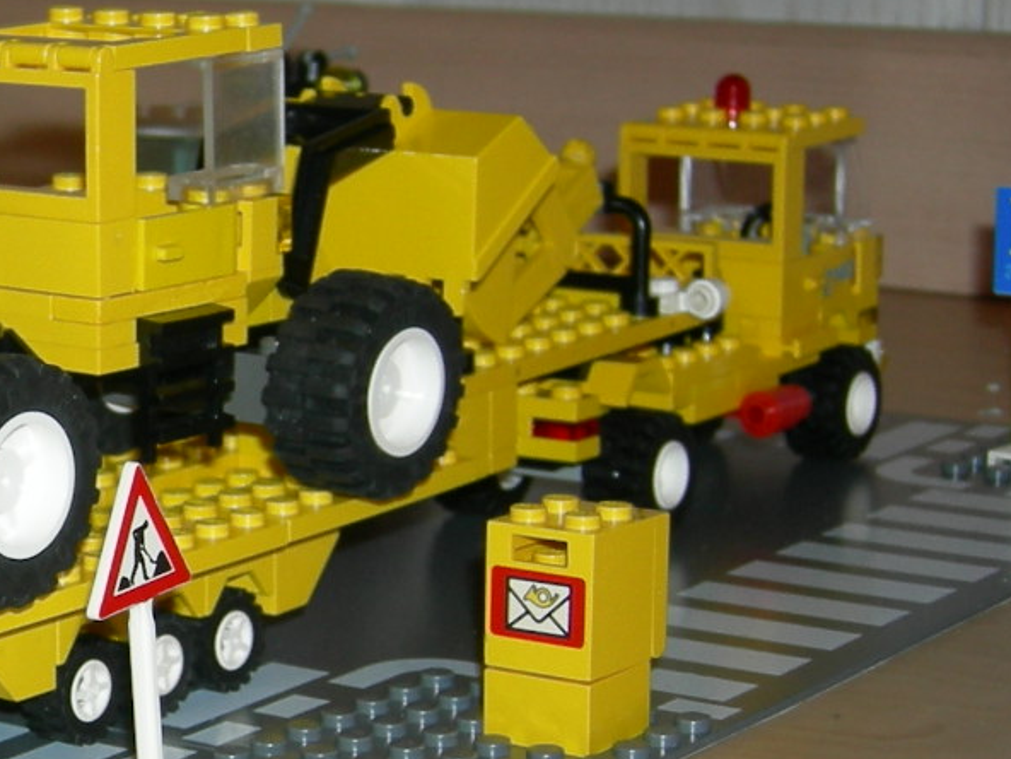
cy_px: 432
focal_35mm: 119
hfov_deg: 16.0
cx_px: -157
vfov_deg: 12.4
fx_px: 3476
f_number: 2.9
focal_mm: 9.1
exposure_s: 1/60.1
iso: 64
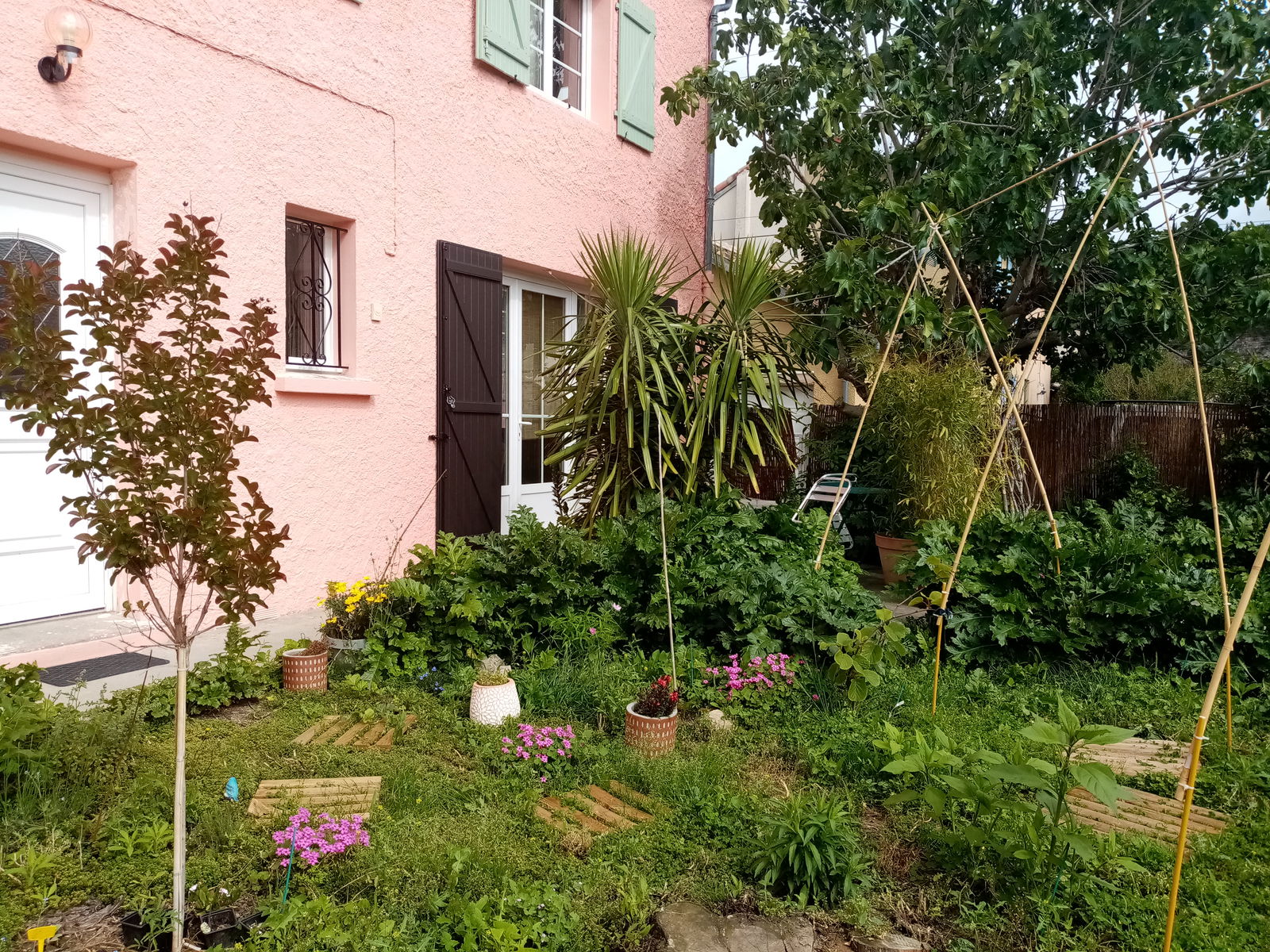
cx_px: 635
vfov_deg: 53.1
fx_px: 954
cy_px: 476
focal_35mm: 26
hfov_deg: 67.3
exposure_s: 1/931
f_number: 1.8
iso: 101
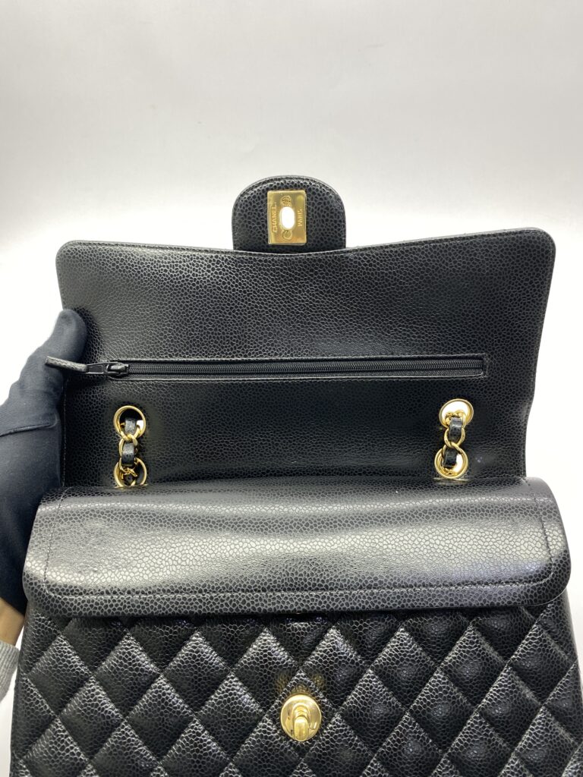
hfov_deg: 53.1
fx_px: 584
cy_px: 388
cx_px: 292
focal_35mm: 26
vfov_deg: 67.3
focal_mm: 4.25
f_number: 1.8
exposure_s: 1/100
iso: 50
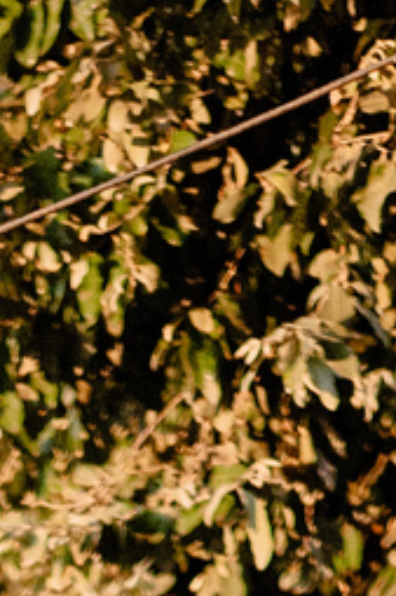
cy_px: 1826
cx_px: -288
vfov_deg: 7.3
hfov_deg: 5.5
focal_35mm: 248
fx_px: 4097
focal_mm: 35
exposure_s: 1/4000
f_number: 2.2
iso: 400
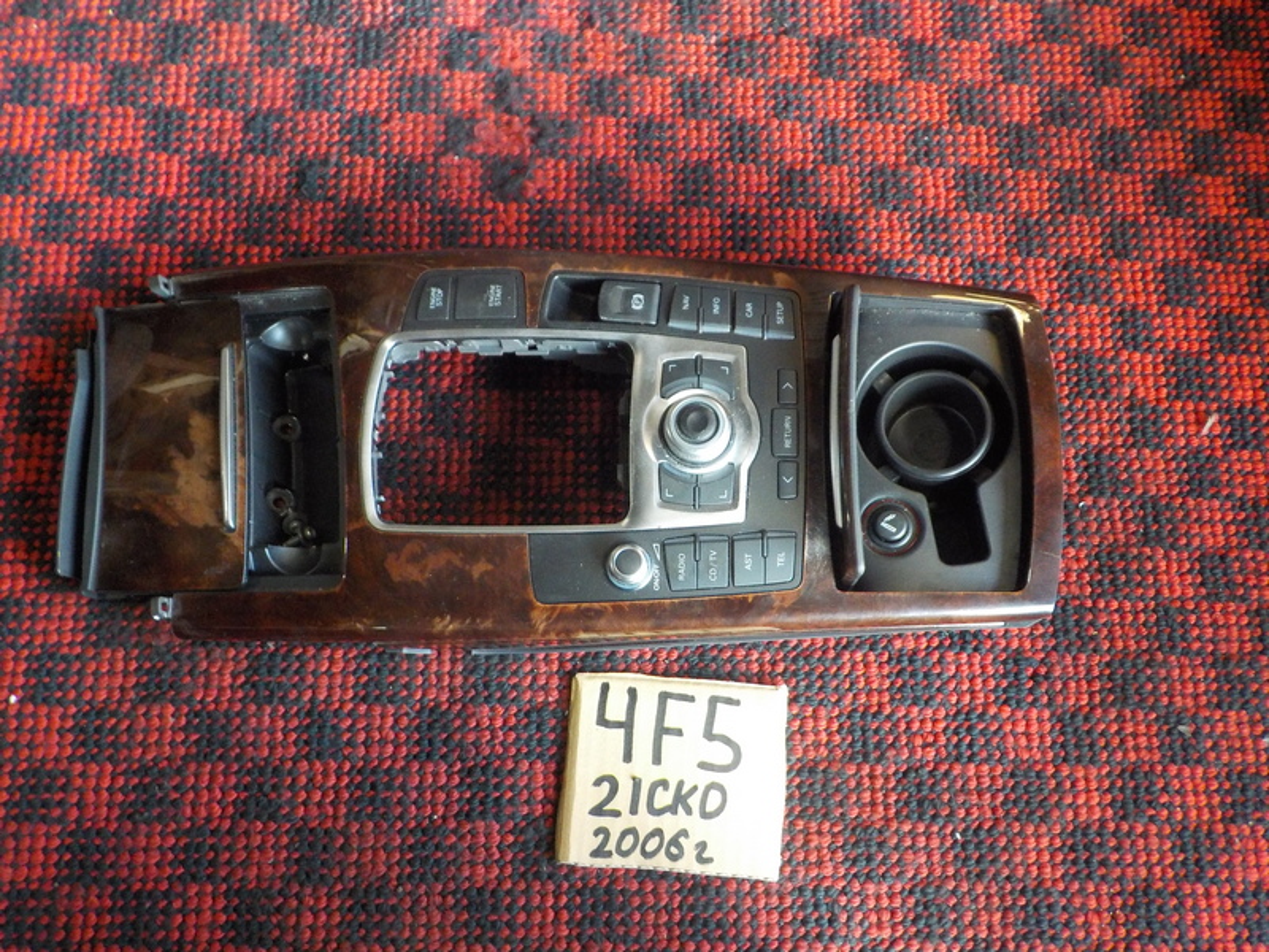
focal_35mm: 30
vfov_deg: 46.8
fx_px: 1100
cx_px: 634
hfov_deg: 60.0
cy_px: 476
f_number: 3.3
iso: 400
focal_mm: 4.1
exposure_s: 1/30
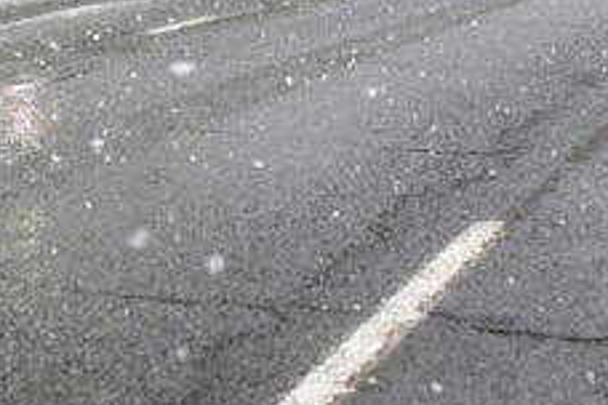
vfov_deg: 11.1
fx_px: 1993
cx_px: -325
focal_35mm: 118
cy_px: -240
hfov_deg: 15.8
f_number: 2.8
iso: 100
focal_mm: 35
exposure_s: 1/500
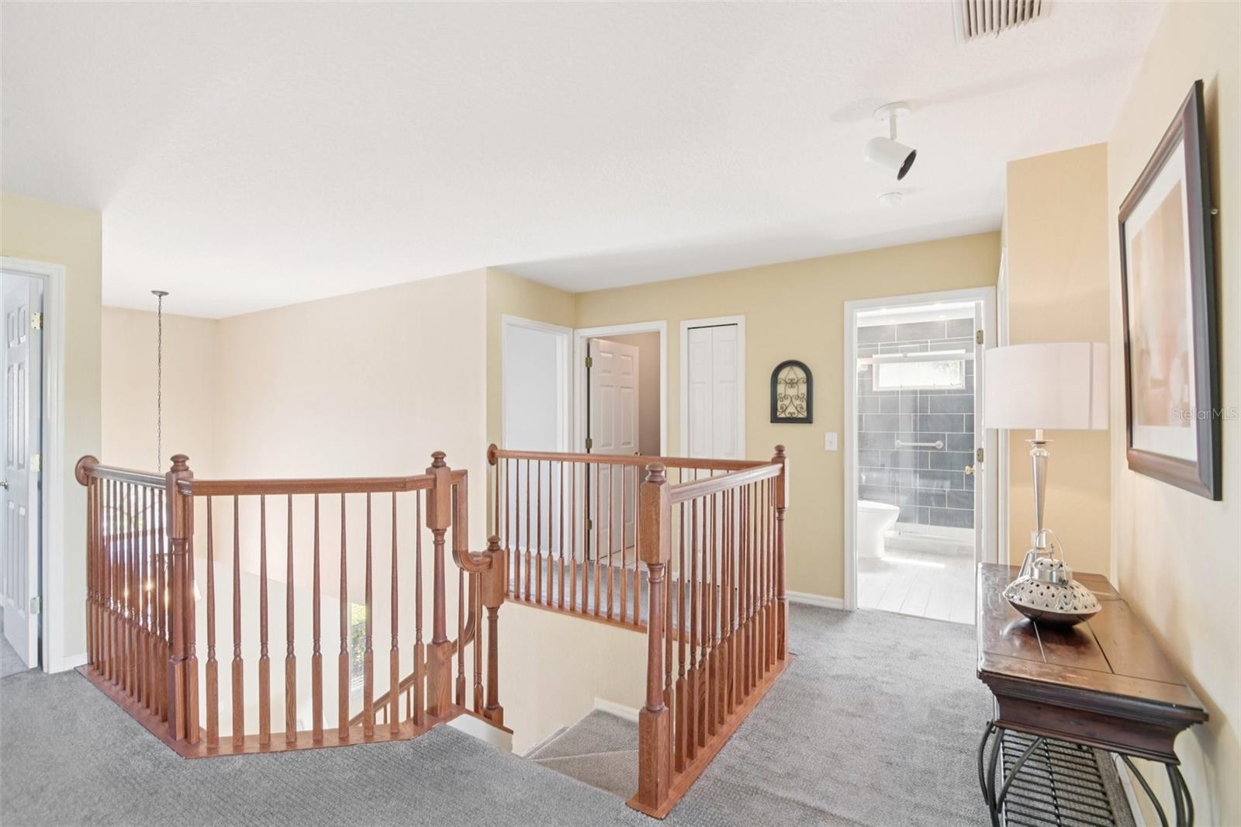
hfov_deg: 96.7
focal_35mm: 16
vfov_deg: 73.7
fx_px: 551
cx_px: 620
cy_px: 414
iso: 400
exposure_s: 1/10
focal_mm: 16
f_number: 8
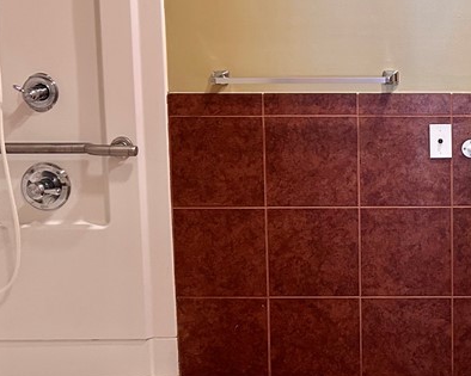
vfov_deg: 22.8
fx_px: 920
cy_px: 75
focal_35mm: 66
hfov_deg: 26.6
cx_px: 510
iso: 200
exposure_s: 1/60
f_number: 1.5
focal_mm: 5.7
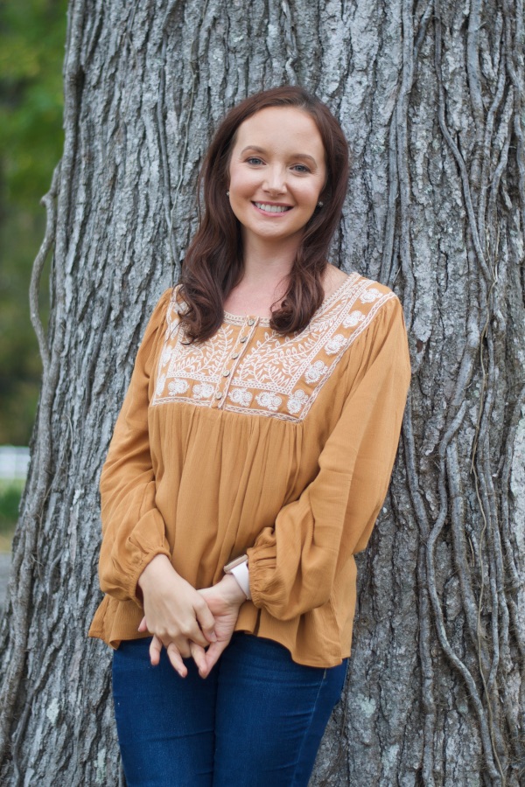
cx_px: 262
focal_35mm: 75
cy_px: 394
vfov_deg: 27.0
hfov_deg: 18.2
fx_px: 1640
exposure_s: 1/125
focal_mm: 50
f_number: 1.8
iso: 100
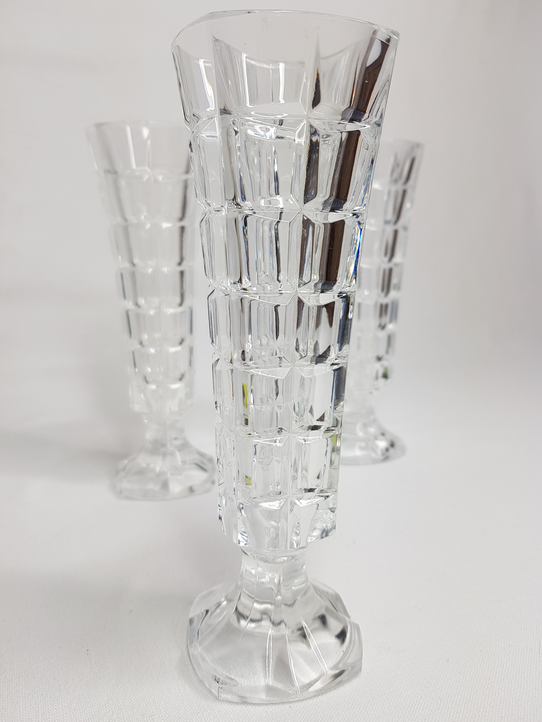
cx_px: 271
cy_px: 361
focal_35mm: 26
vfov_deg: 67.3
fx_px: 543
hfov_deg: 53.1
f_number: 1.7
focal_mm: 4.2
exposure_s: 1/164
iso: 40
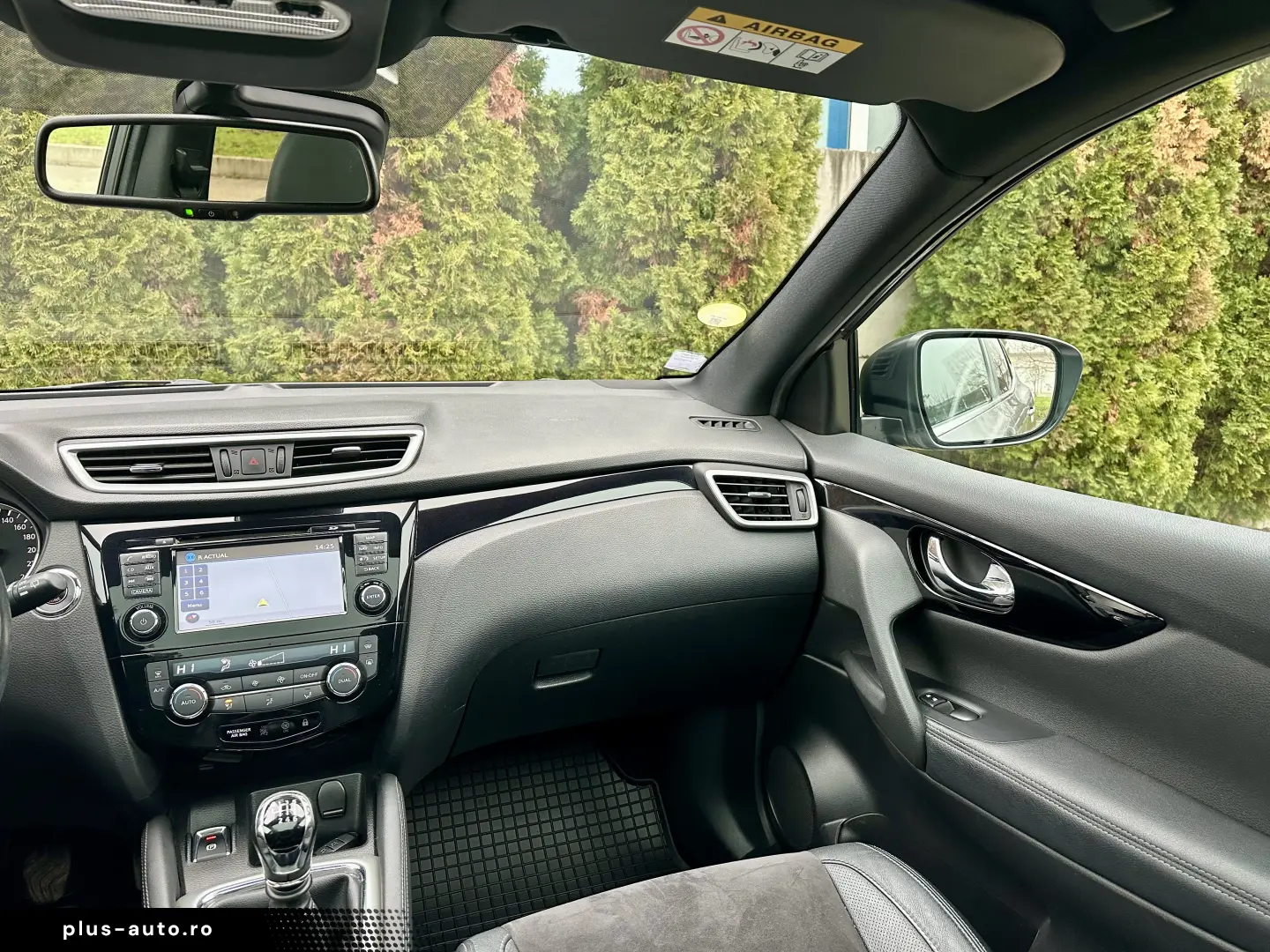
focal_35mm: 24
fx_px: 881
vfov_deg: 56.8
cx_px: 635
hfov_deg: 71.6
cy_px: 476
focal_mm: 6.86
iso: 250
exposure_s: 1/96
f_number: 1.78
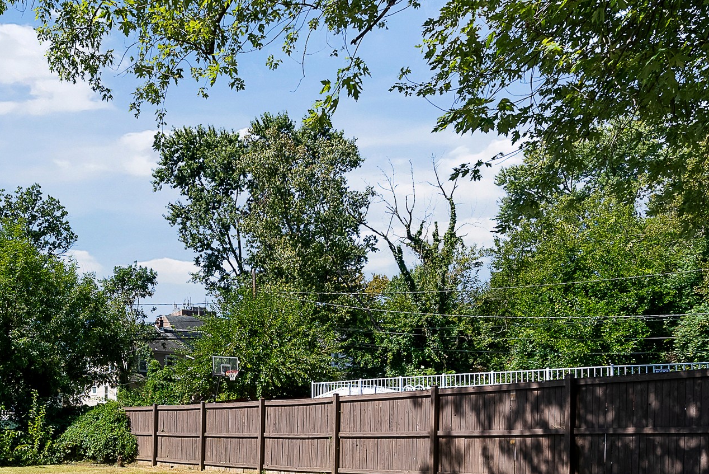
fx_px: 670
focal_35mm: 34
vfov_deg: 36.4
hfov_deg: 51.6
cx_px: 124
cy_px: 430
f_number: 8
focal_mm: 16
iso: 100
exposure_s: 1/160
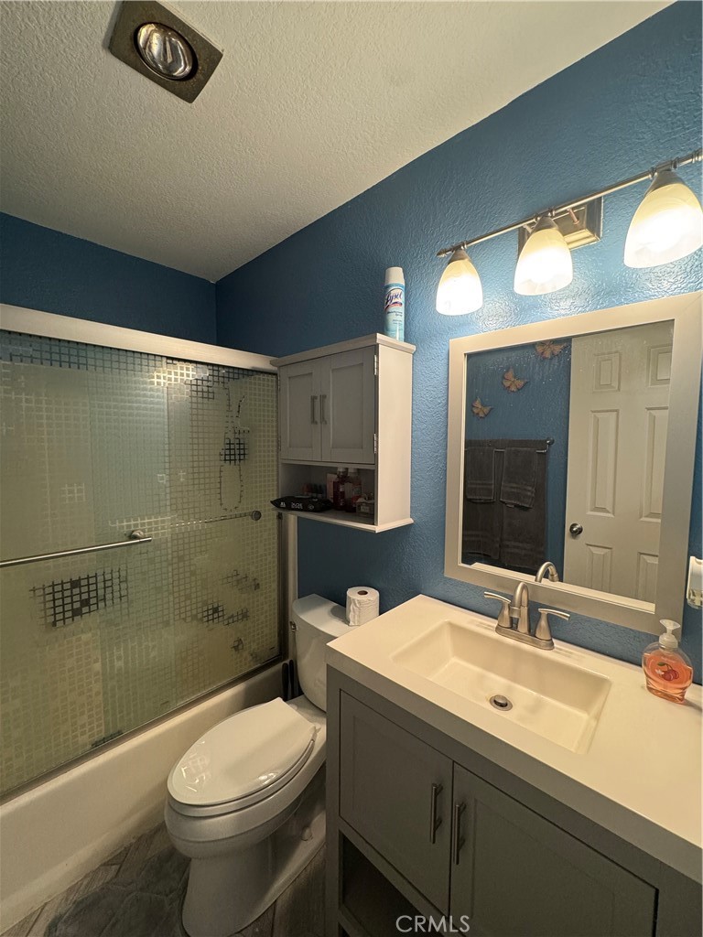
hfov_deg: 85.7
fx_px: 379
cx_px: 352
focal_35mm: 14
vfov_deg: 102.1
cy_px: 468
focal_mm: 2.22
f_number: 2.2
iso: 250
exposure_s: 1/120
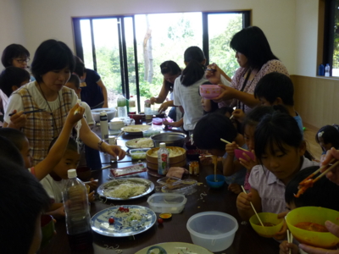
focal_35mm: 33
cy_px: 127
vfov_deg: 42.9
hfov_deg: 55.4
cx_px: 170
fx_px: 323
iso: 200
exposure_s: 1/125
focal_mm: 5.5
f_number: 2.8
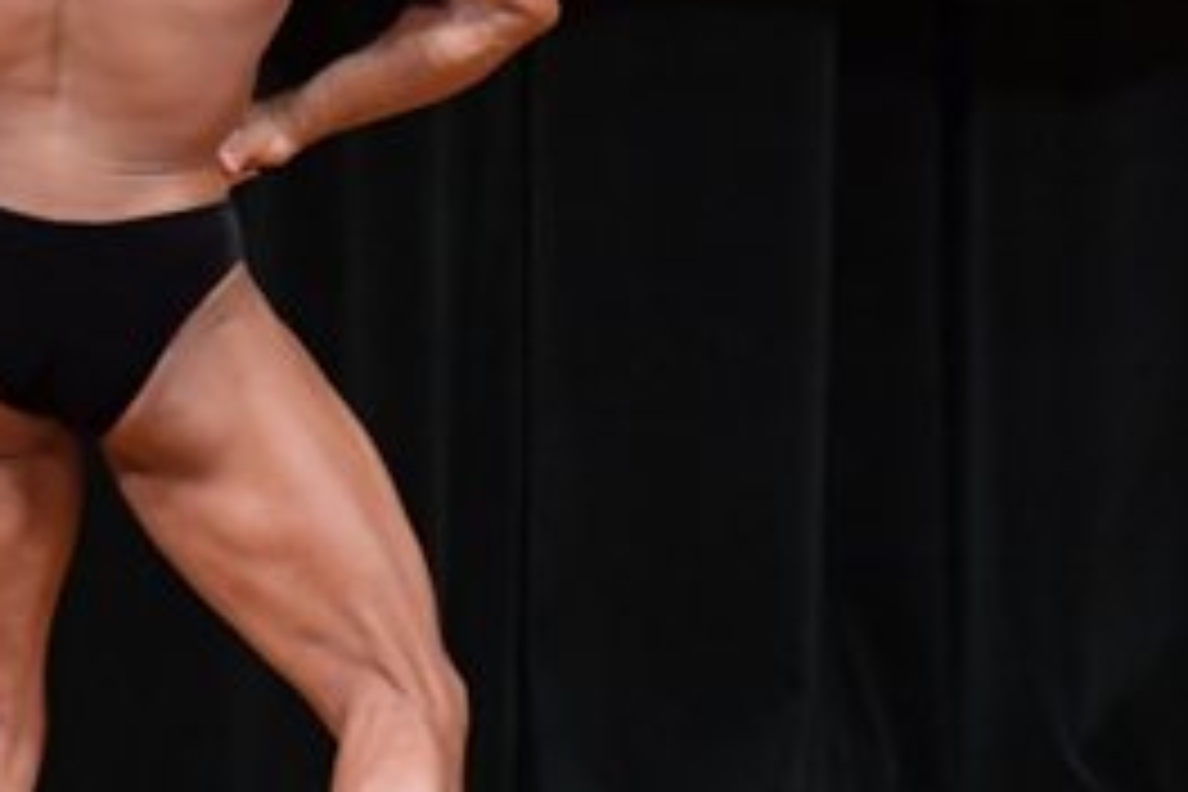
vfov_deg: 1.7
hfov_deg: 2.6
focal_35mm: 793
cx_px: 142
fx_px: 26167
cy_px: 266
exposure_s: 1/400
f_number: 5.6
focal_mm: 180
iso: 5000
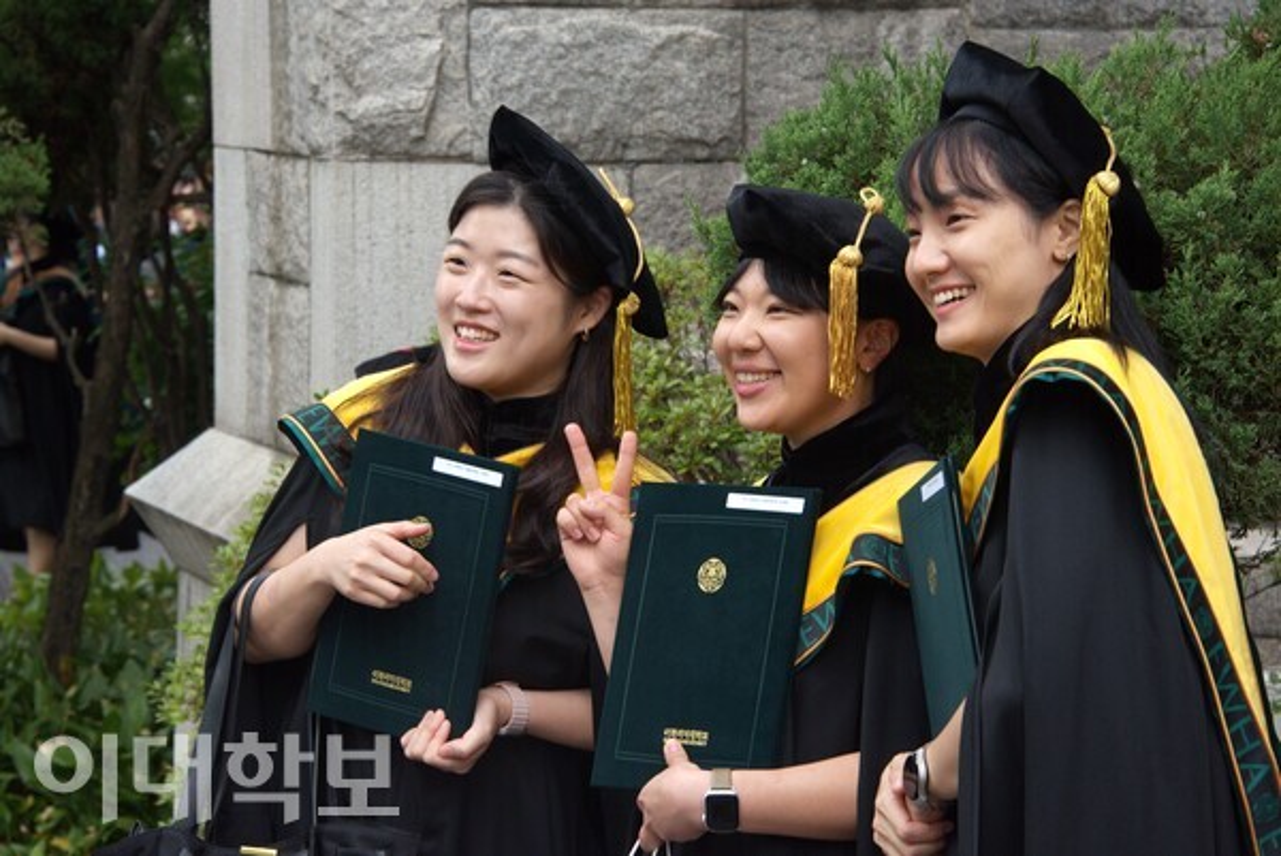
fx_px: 4344
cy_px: 428
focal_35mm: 122
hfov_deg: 16.8
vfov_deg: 11.3
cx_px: 640
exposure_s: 1/250
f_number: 11
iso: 640
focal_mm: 122
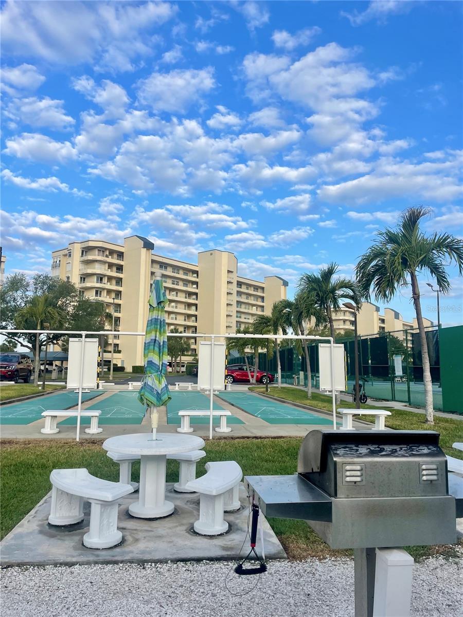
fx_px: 464
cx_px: 232
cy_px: 308
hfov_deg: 53.1
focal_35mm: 26
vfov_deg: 67.3
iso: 32
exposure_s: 1/2174
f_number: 1.6
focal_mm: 4.2
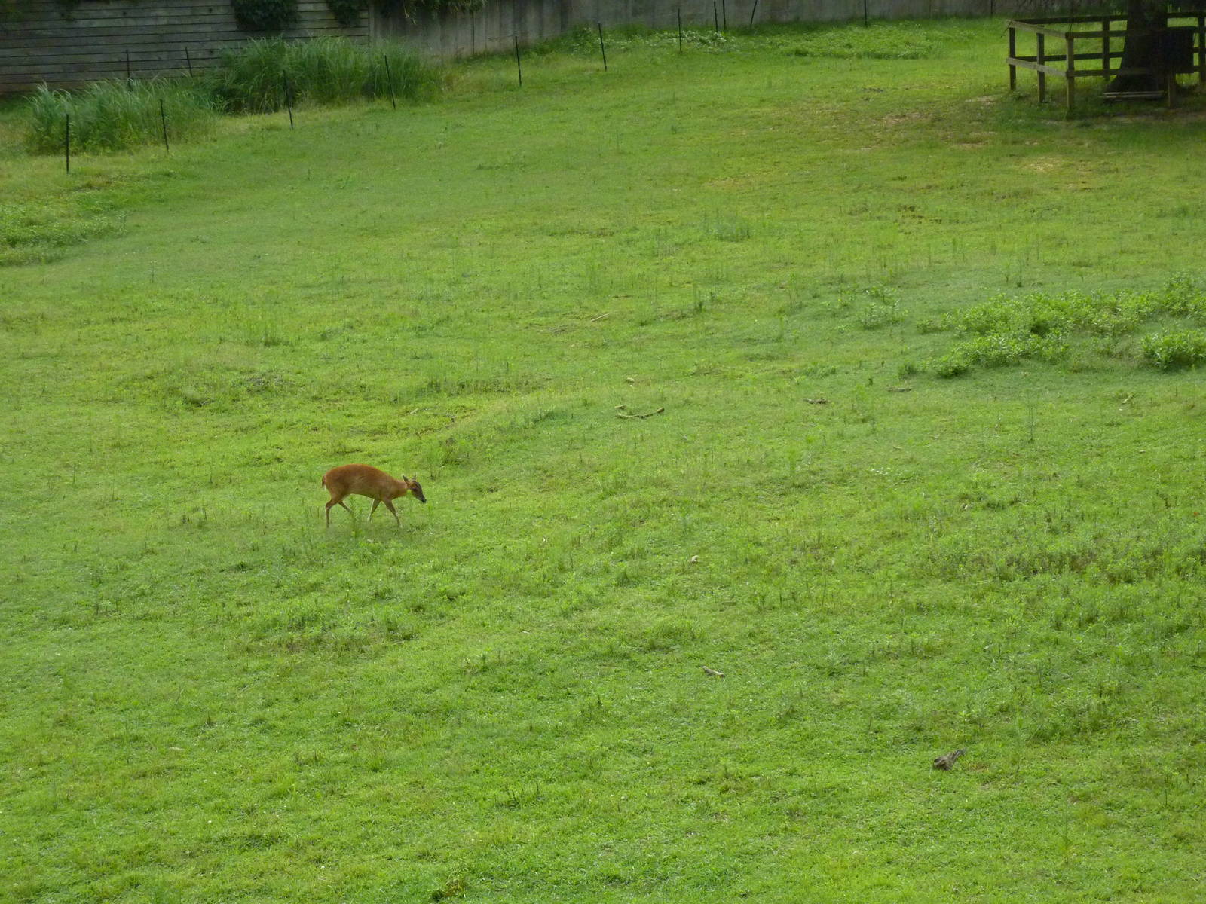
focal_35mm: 104
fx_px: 3623
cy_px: 452
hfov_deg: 18.9
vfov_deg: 14.2
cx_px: 603
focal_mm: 17
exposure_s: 1/200
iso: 400
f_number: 4.3
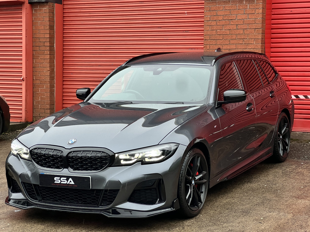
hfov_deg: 25.0
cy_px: 117
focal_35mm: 78
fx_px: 698
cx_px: 156
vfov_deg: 18.9
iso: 160
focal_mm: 9
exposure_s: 1/70
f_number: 2.8
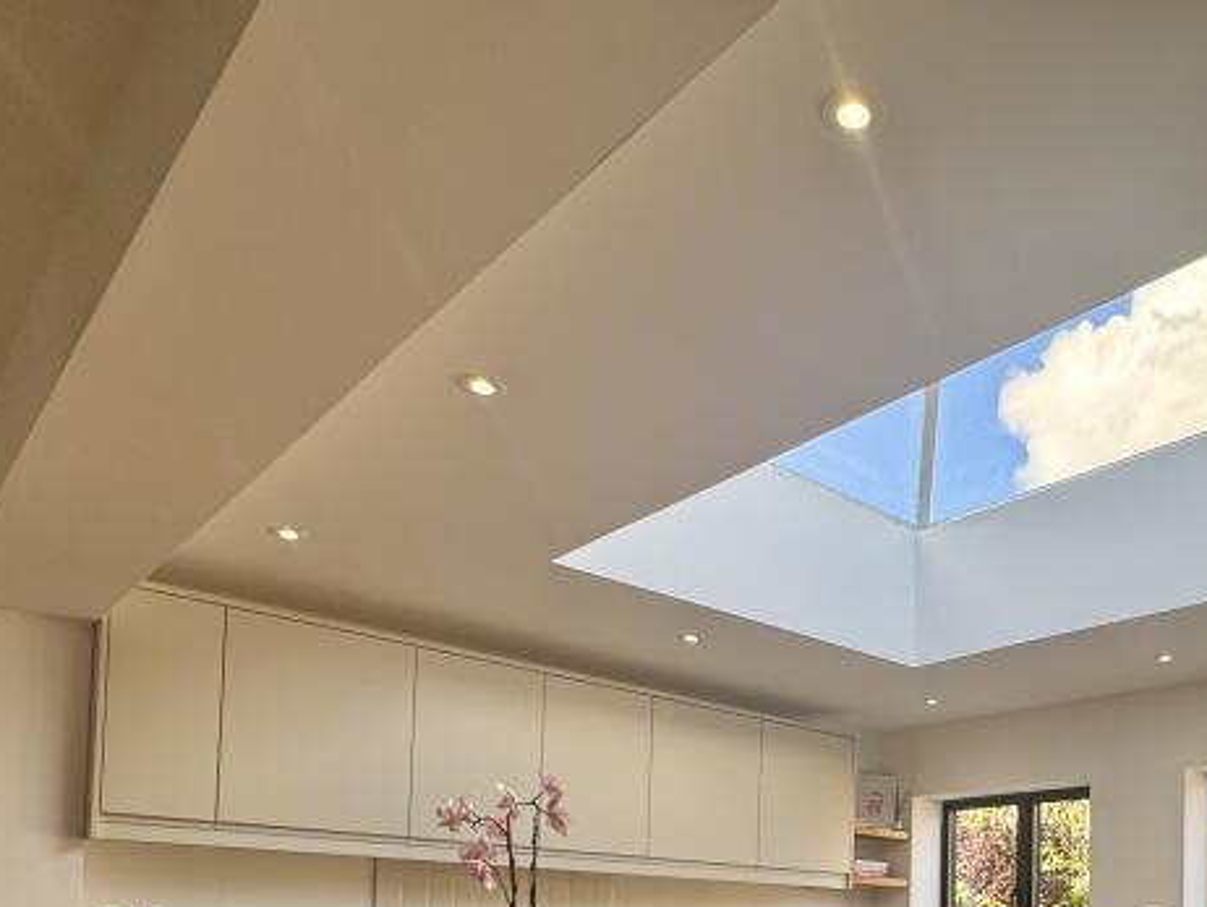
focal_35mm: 31
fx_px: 1081
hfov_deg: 55.5
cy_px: 899
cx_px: 904
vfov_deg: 40.1
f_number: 2.2
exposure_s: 1/154
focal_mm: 2.22
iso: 40
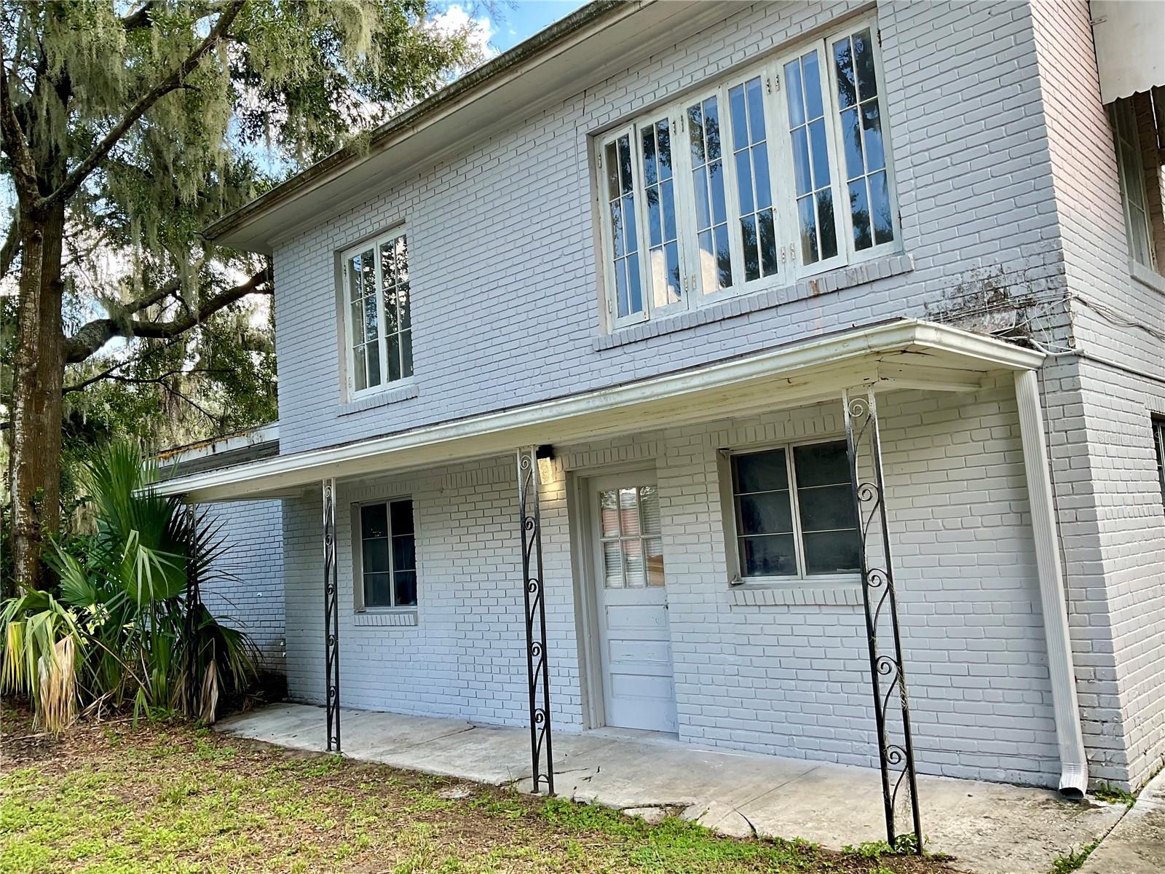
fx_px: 976
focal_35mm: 29
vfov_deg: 48.2
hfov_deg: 61.7
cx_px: 582
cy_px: 437
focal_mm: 3
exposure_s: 1/149
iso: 16
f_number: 1.8
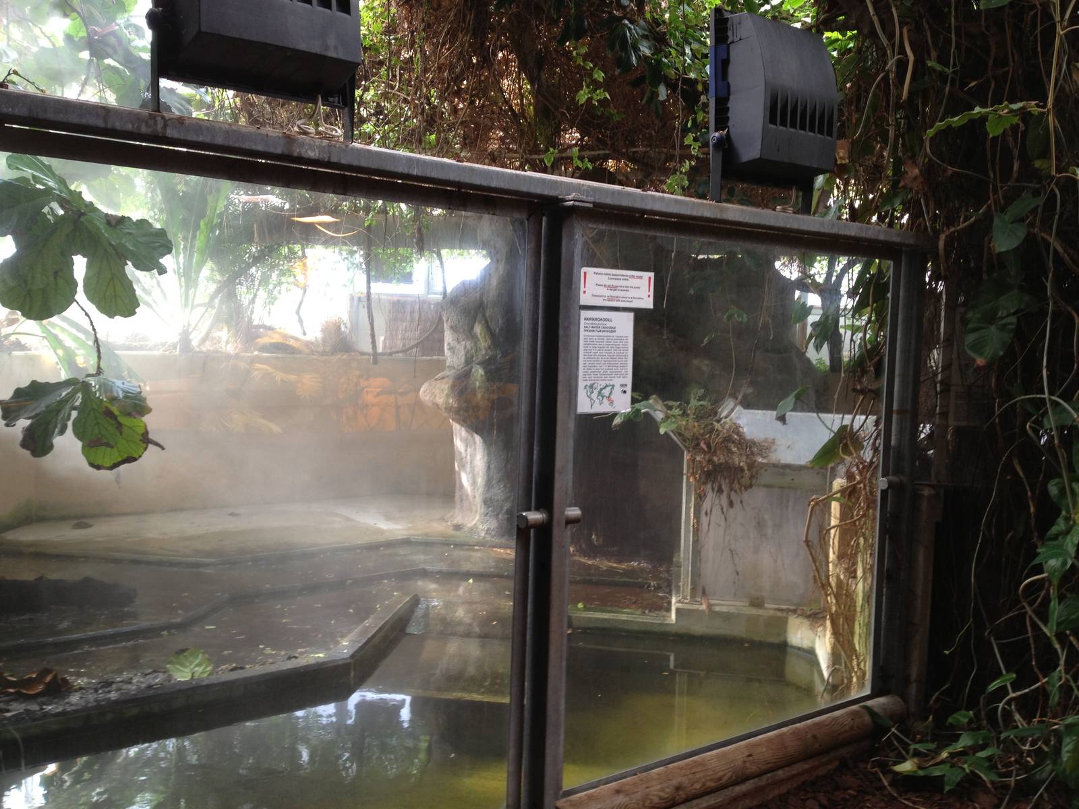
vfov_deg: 40.7
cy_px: 404
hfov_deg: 52.6
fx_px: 1091
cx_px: 540
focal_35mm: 35
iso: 50
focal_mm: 4.28
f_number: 2.4
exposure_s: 1/24
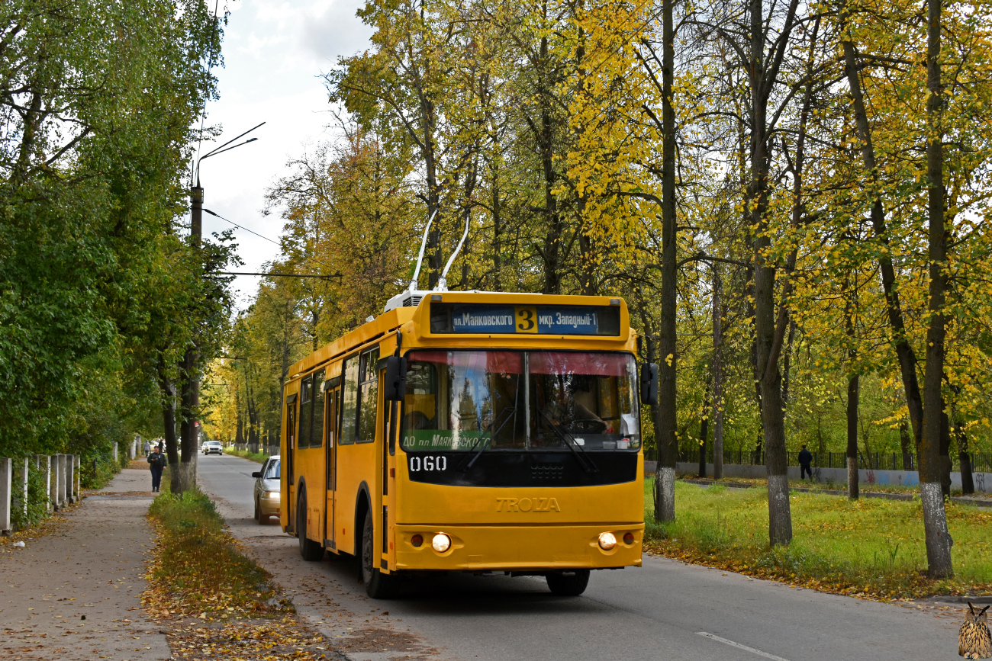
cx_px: 496
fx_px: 1571
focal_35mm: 57
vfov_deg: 23.8
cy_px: 330
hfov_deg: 35.0
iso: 220
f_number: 8
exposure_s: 1/250
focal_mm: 38
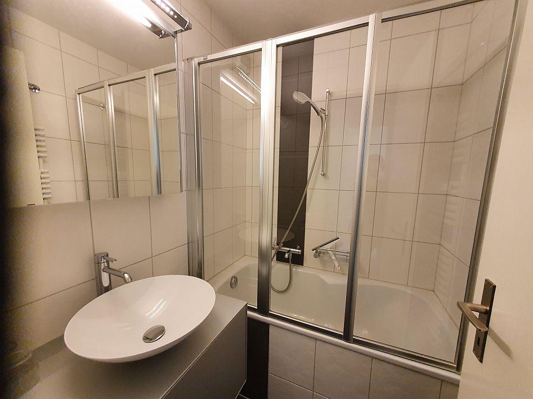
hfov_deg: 106.2
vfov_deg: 89.9
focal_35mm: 13
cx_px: 266
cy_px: 200
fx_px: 200
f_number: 2.2
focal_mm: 1.8
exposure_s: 1/50
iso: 400
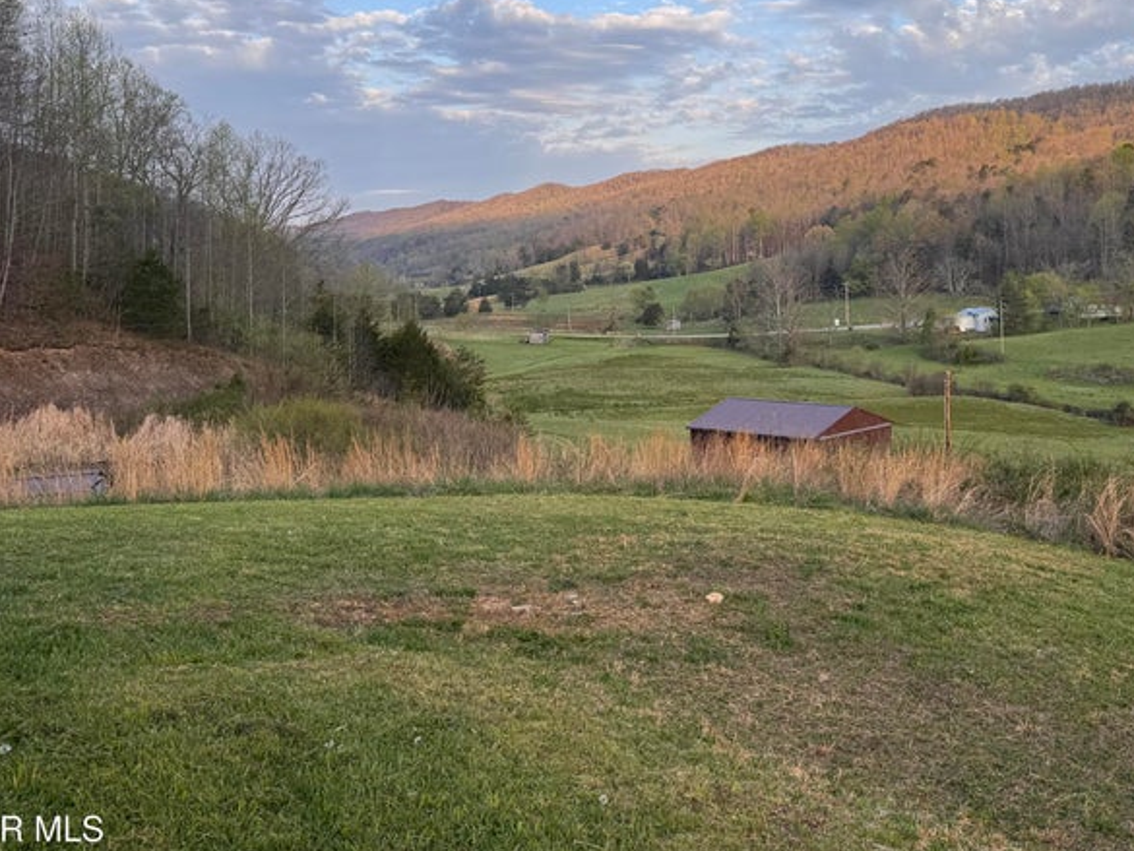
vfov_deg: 40.1
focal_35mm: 35
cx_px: 778
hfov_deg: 51.4
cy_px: 266
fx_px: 1147
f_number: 1.78
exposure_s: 1/1172
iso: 80
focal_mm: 6.76
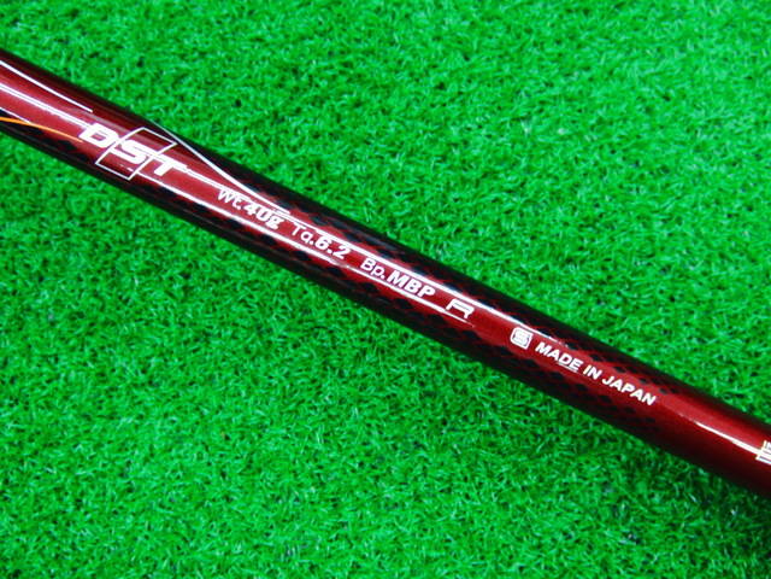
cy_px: 290
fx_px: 824
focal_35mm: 37
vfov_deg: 38.7
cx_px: 386
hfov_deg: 50.1
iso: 400
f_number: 3.6
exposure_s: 1/20
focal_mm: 6.42
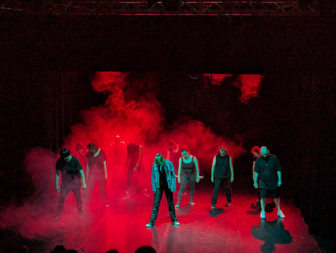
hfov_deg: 39.6
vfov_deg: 30.3
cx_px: 168
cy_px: 126
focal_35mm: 48
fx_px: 467
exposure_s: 1/110
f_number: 1.85
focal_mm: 6.81
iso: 472
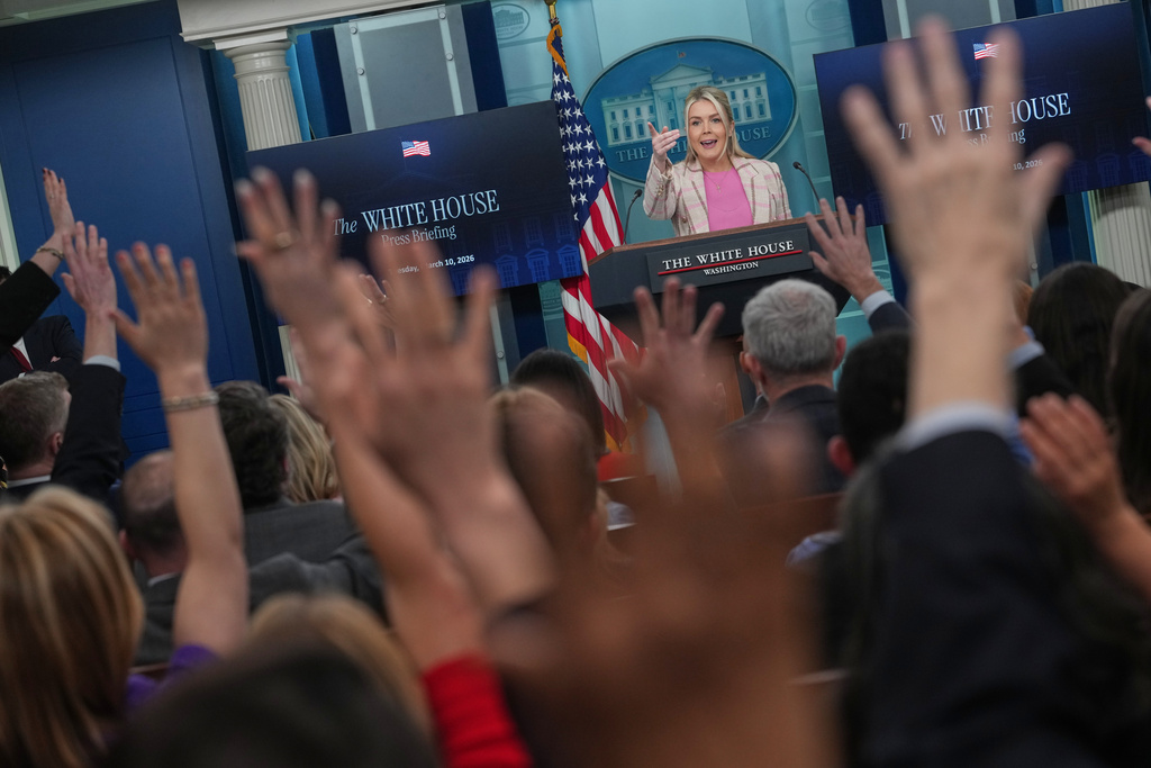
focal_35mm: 73
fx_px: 2334
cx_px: 576
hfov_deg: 27.7
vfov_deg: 18.7
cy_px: 384
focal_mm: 73
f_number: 4
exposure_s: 1/500
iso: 2000
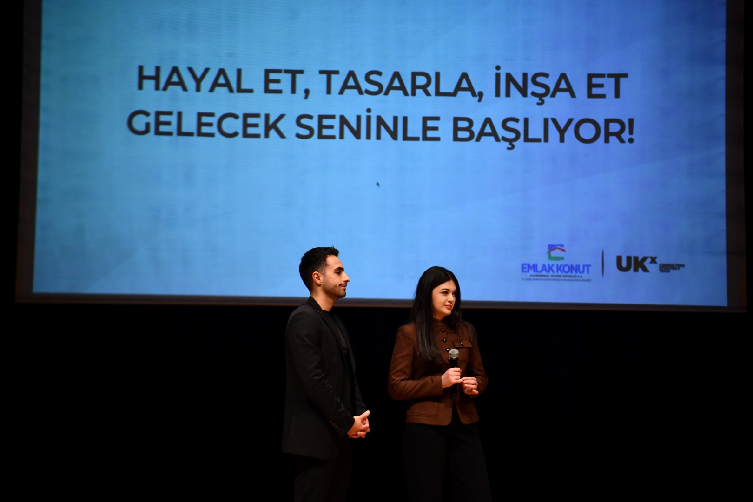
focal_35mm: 70
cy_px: 251
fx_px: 1464
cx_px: 376
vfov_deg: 19.5
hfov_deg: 28.8
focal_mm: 70
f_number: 2.8
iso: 1000
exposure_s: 1/160
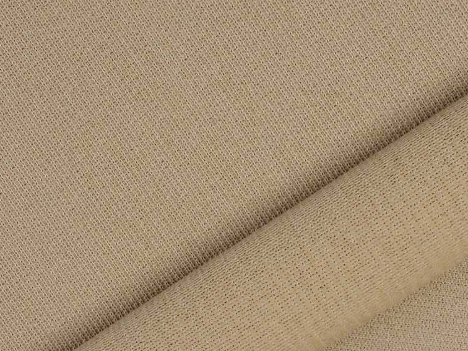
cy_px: 289
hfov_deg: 19.6
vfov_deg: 14.7
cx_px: 249
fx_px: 1351
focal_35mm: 100
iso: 200
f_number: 16
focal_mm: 35
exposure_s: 1/60
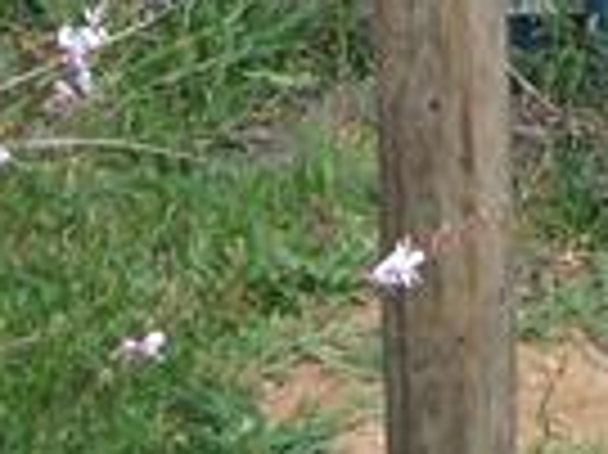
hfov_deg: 8.7
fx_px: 3966
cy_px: -834
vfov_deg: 6.1
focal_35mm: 226
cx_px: 752
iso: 80
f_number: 2.8
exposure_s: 1/60
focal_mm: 6.3
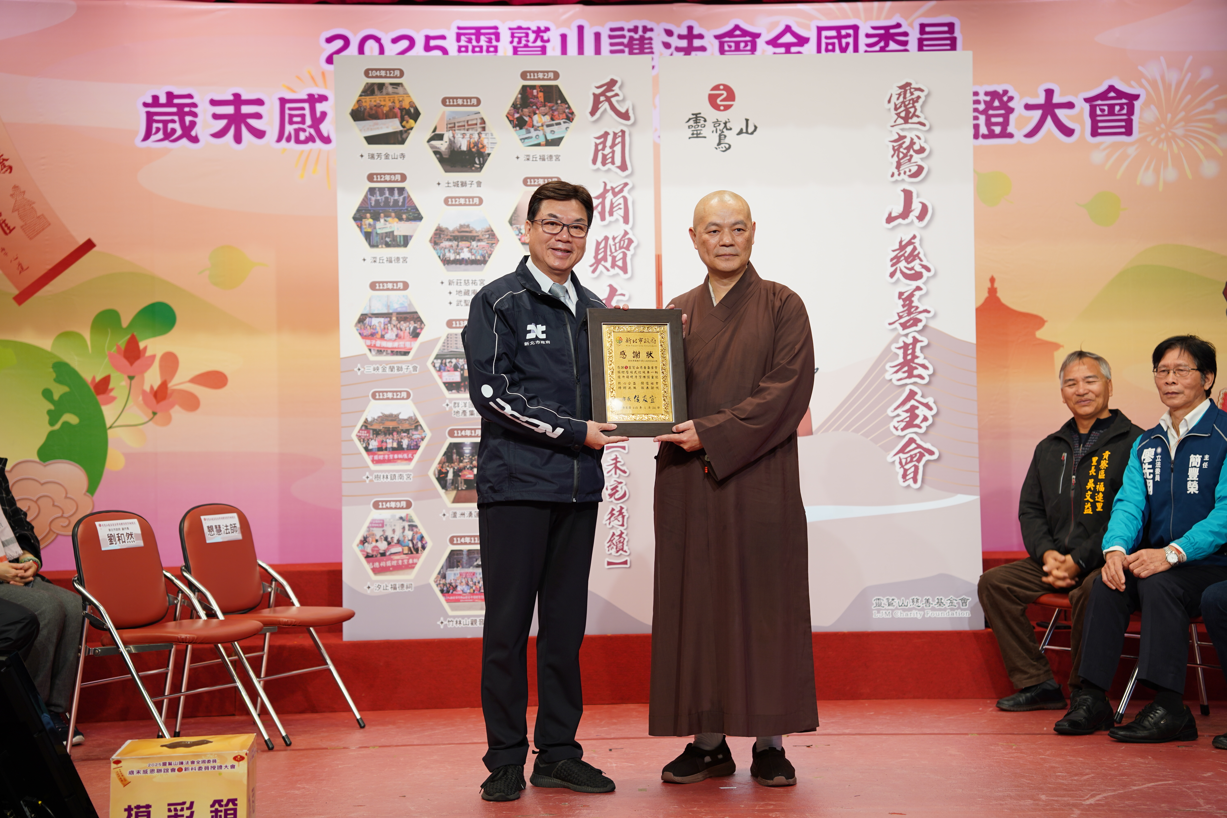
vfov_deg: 19.5
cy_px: 409
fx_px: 2386
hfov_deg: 28.8
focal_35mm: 70
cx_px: 614
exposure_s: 1/80
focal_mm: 70
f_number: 2.8
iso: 160
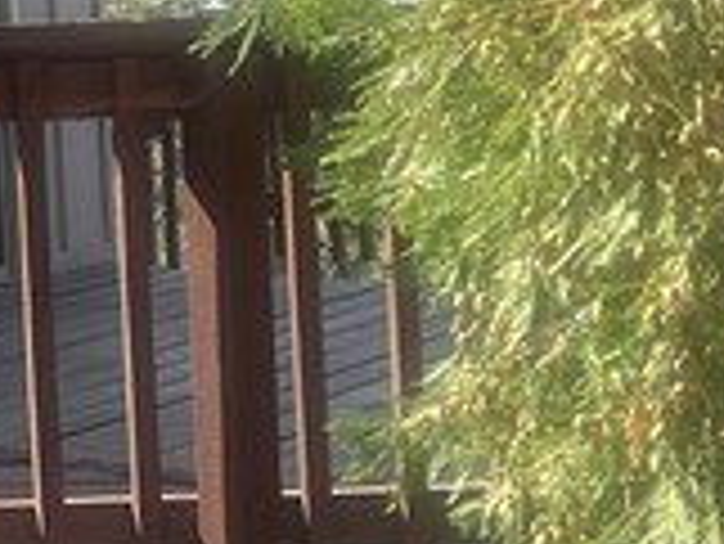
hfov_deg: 11.0
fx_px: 3454
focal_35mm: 165
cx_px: -643
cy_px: -49
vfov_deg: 8.9
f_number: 1.5
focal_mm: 5.7
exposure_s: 1/1280
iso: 50
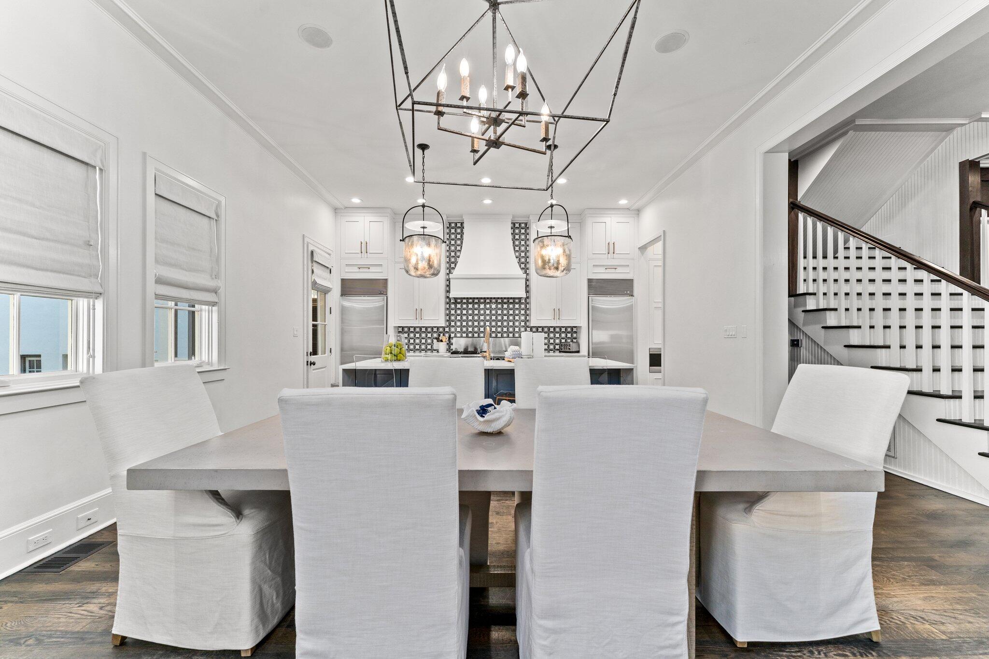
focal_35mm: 14
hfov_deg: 104.3
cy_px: 330
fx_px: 385
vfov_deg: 81.2
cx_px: 494
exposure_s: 1/8
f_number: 8
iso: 400
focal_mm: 14
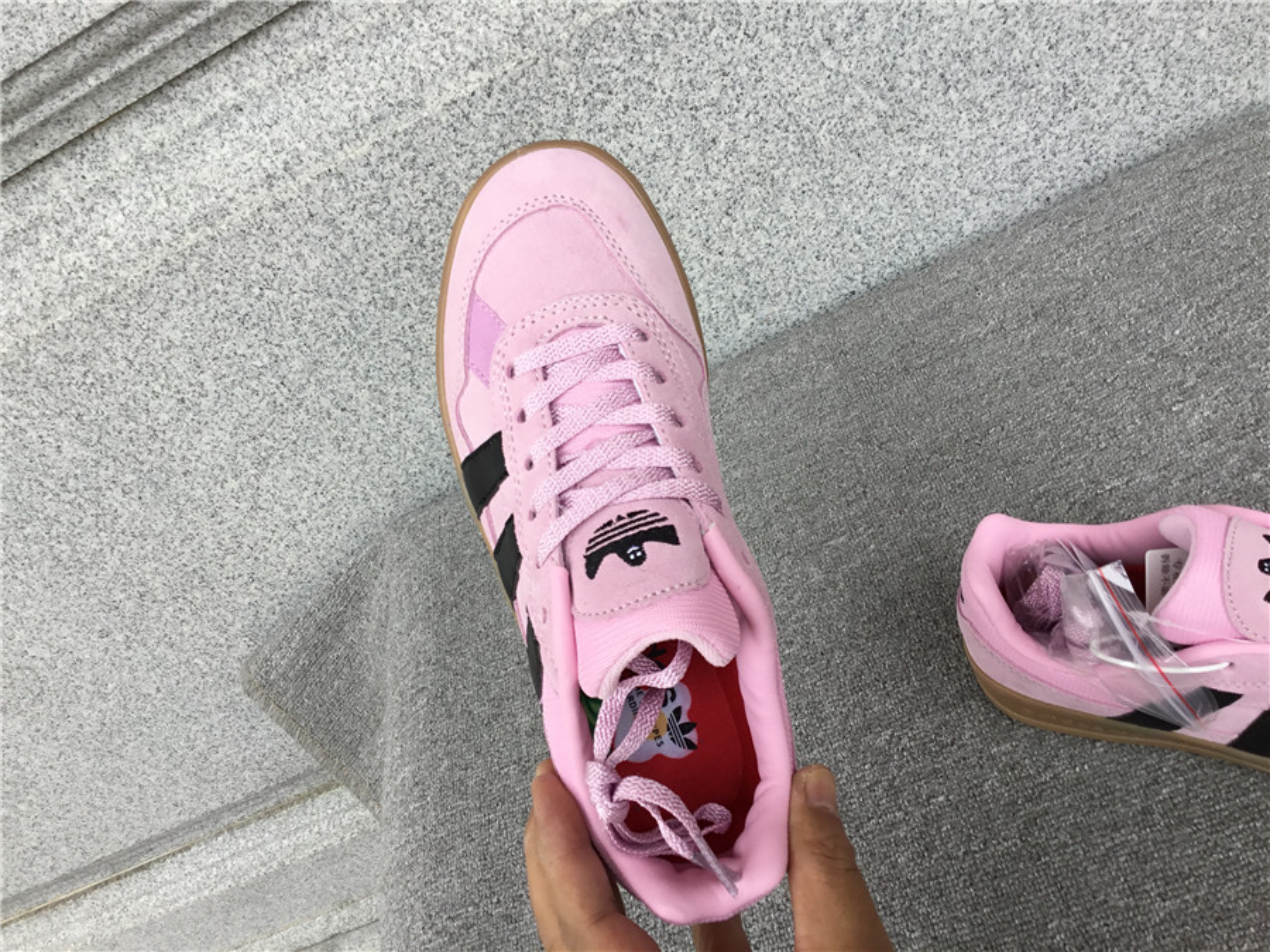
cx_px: 635
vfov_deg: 45.4
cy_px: 476
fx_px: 1137
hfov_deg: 58.4
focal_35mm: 31
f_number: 2.4
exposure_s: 1/158
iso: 25
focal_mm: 3.3
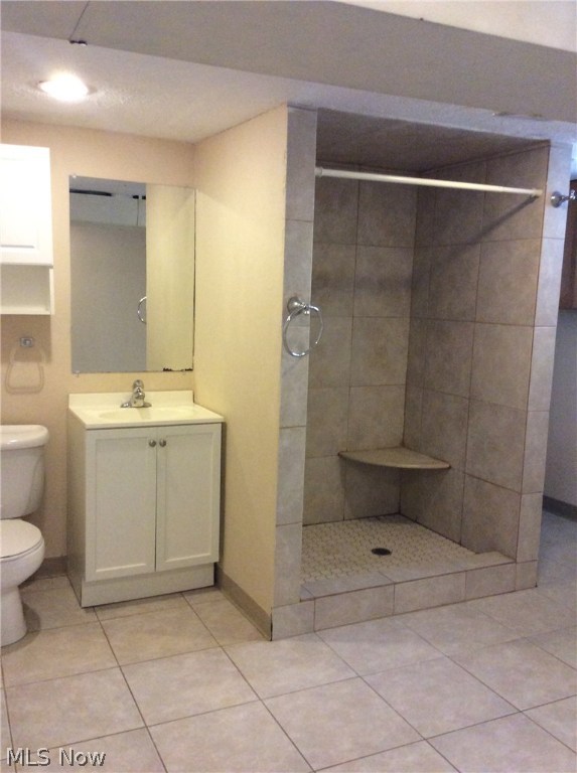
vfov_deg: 56.9
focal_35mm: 32
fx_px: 714
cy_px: 386
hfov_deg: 44.0
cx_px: 288
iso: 250
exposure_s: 1/24
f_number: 2.4
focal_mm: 3.3
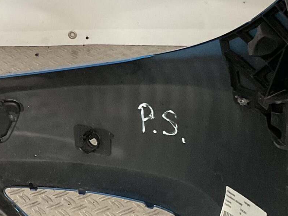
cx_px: 10
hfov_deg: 20.3
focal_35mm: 94
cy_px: 178
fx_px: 782
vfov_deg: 15.6
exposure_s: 1/50
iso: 100
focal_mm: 3
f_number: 1.8
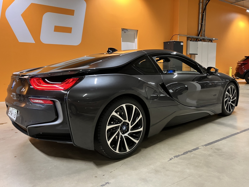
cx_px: 124
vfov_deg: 49.7
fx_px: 201
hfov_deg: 63.4
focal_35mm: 28
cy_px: 94
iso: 250
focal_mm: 3.99
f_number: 1.8
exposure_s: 1/58
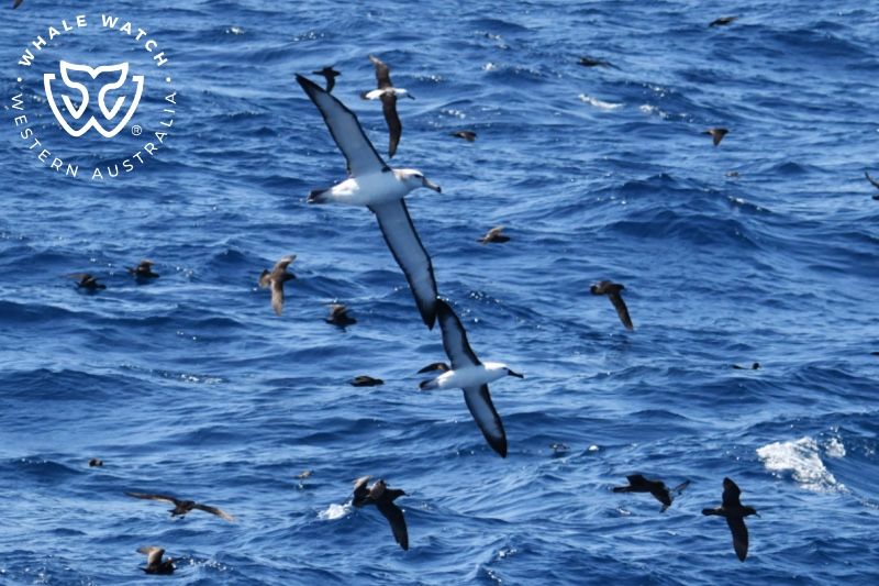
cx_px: 440
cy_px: 293
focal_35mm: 185
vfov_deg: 7.4
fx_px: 4516
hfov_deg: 11.1
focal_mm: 185
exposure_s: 1/8000
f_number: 5.3
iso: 1100
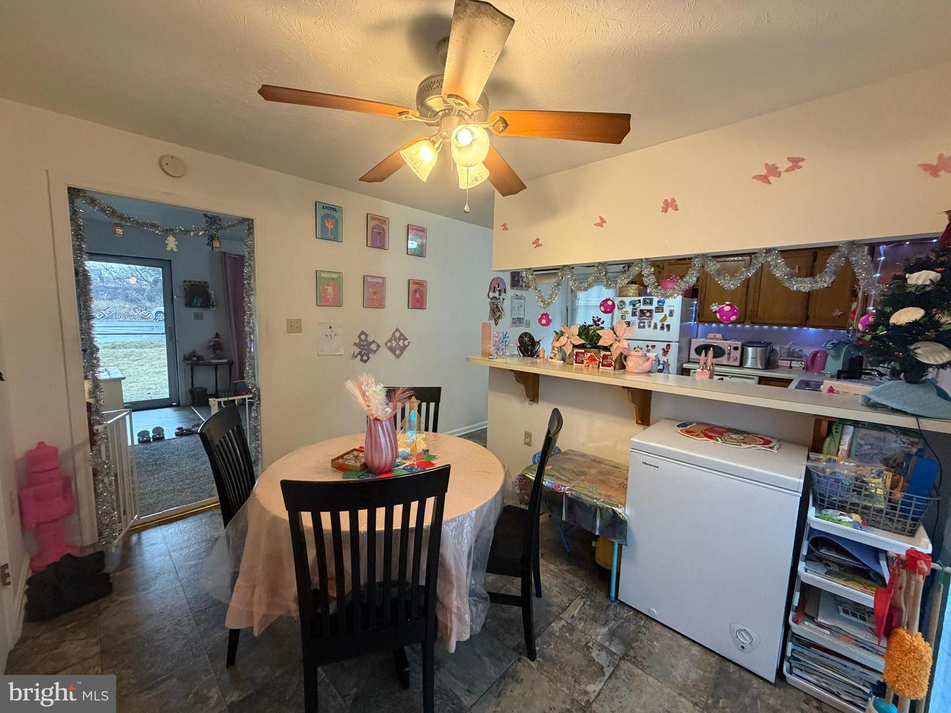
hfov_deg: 102.1
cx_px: 476
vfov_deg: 85.7
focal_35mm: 14
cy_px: 356
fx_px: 385
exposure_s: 1/60
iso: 500
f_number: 2.2
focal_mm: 2.22
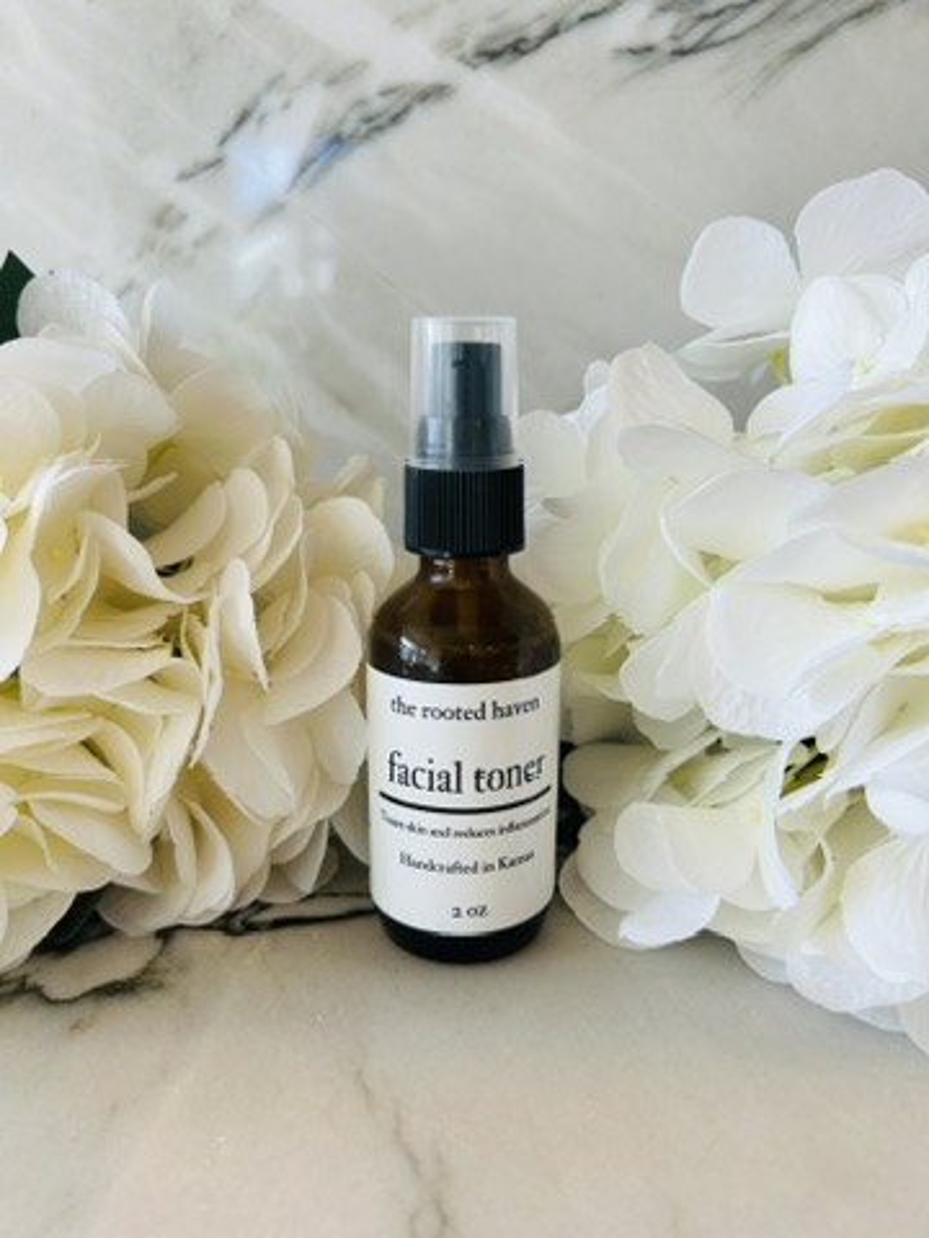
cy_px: 619
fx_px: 930
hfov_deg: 53.1
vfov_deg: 67.3
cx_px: 464
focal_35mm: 26
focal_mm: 5.7
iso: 50
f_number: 1.5
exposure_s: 1/120
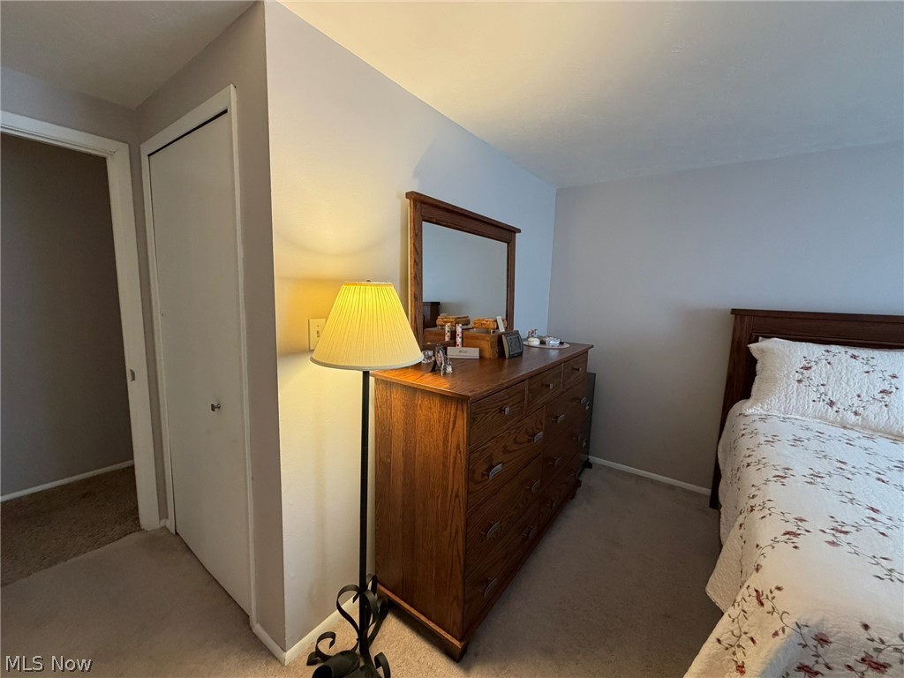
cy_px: 339
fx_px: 366
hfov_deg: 102.1
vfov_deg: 85.7
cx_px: 452
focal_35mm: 14
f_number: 2.2
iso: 320
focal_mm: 2.22
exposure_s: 1/60
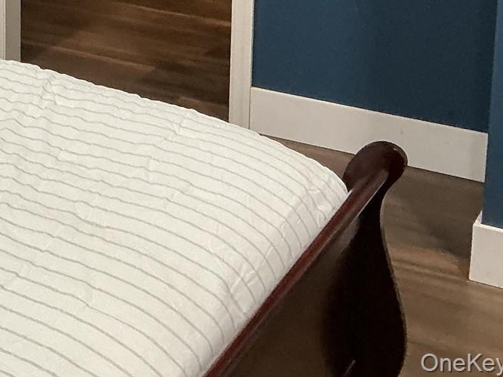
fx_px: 1293
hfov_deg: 19.8
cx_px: -198
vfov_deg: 15.3
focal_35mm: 89
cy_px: -198
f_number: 1.8
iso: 125
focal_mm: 3
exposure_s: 1/60
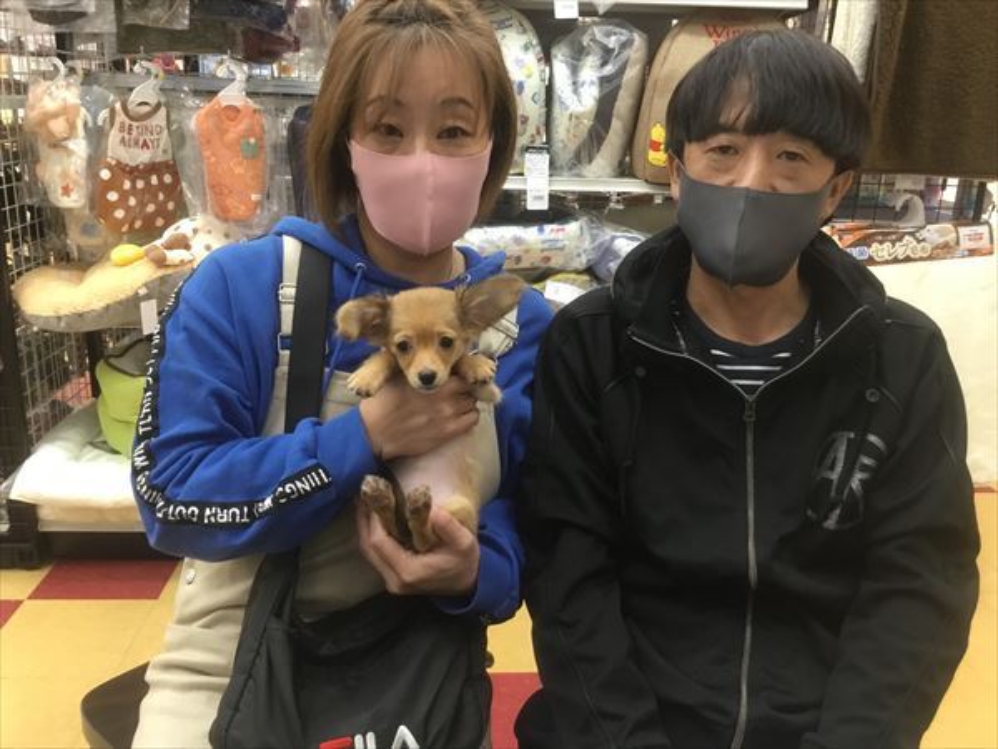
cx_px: 499
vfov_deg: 45.4
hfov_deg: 58.4
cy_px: 374
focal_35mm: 31
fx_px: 894
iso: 100
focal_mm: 3.3
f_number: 2.4
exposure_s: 1/30
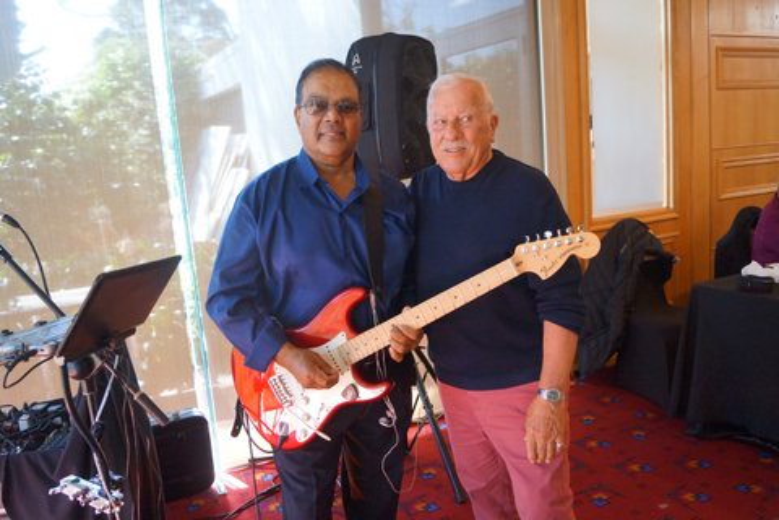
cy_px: 260
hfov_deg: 61.9
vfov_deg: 43.6
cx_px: 390
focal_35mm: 30
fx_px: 649
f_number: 4
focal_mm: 20
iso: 1600
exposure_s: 1/80
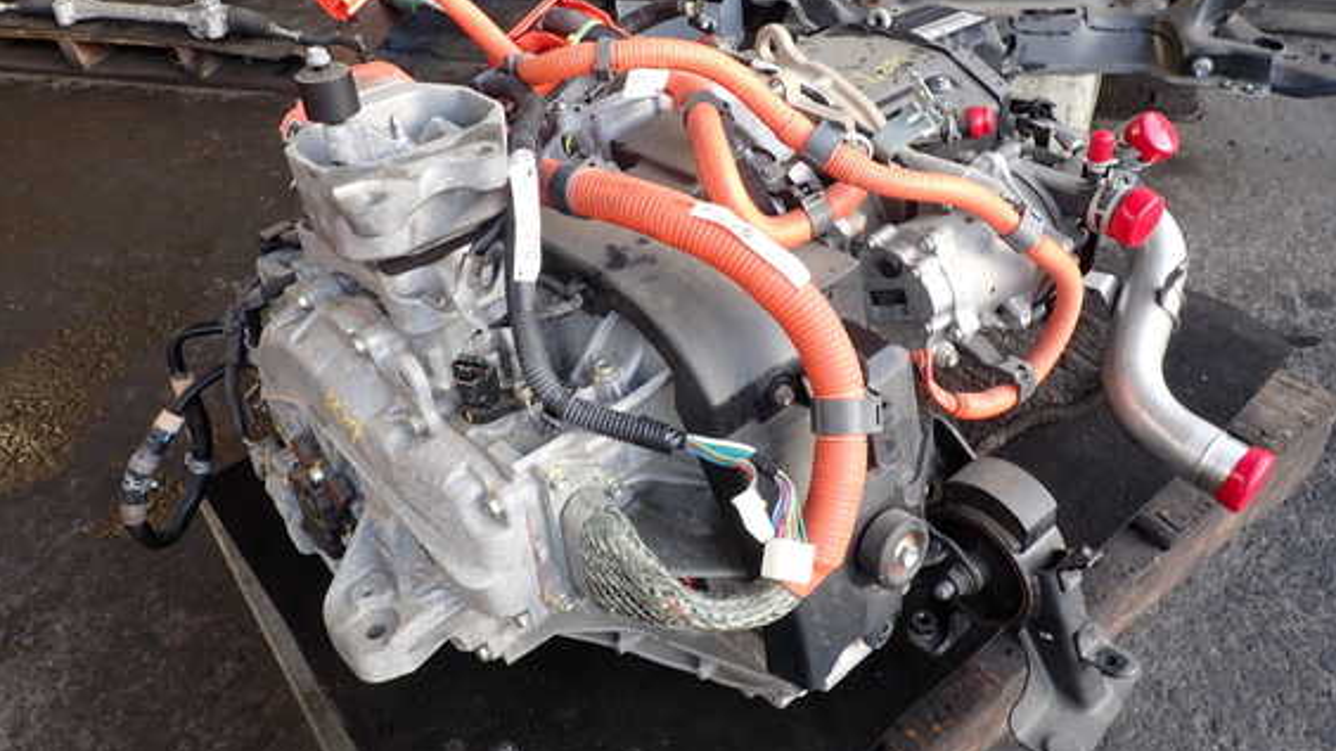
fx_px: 1027
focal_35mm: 29
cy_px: 351
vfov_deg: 40.1
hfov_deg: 66.0
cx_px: 706
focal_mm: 4.5
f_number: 2.8
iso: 100
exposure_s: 1/60
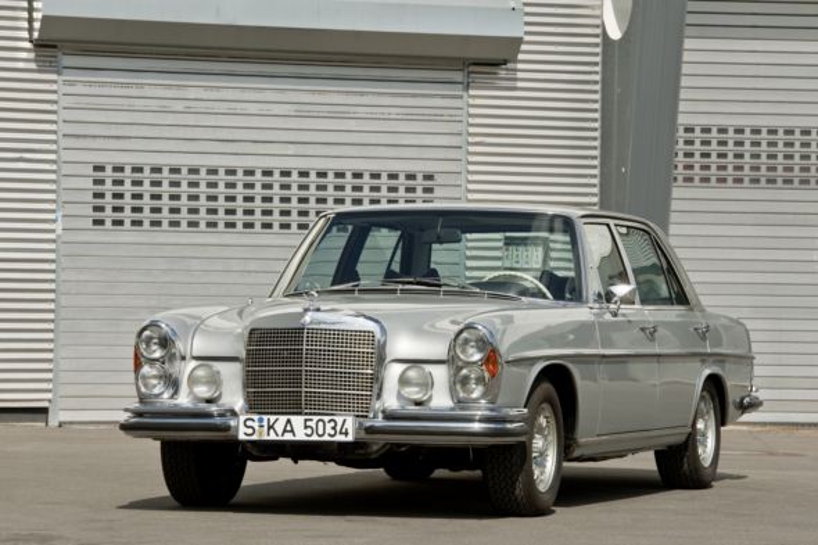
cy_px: 272
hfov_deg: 13.3
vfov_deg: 8.8
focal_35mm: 155
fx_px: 3521
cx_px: 409
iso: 100
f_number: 16
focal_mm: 155
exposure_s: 1/100
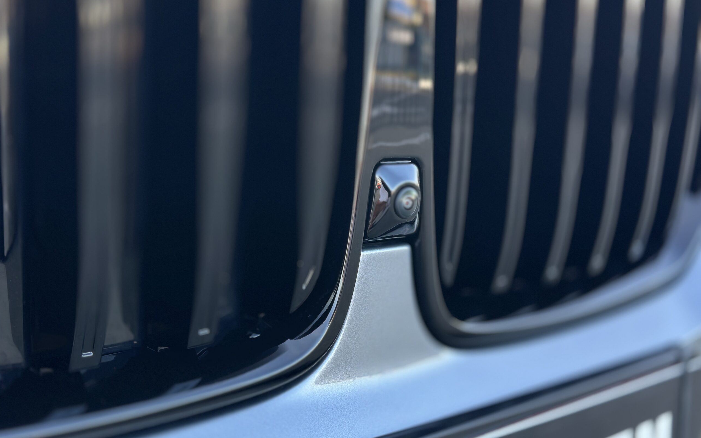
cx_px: 350
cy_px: 218
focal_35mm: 51
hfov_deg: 39.6
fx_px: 974
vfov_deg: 25.3
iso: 80
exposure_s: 1/213
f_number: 1.78
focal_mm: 6.86
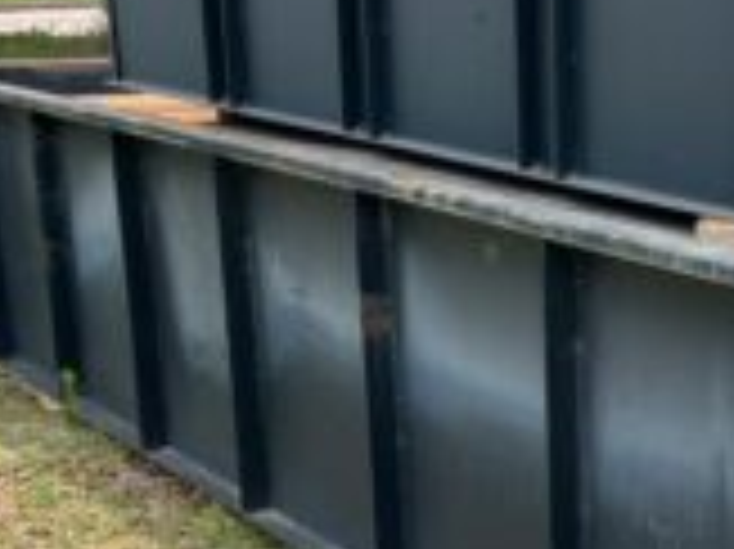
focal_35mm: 72
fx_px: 1526
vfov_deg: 20.3
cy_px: 400
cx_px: 833
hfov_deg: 24.9
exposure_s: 1/864
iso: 50
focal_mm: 5.1
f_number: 1.6
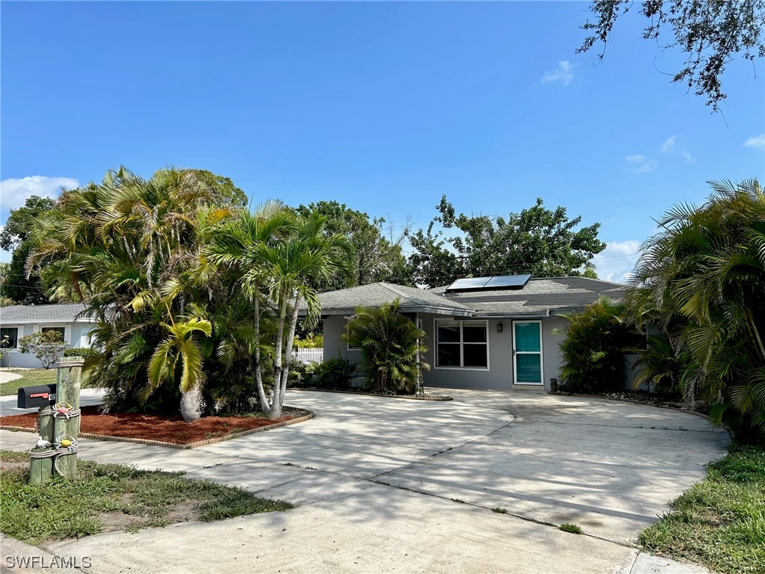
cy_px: 287
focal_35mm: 26
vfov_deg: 53.1
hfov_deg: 67.3
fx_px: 575
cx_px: 382
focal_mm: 5.7
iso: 50
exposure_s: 1/4831
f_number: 1.5
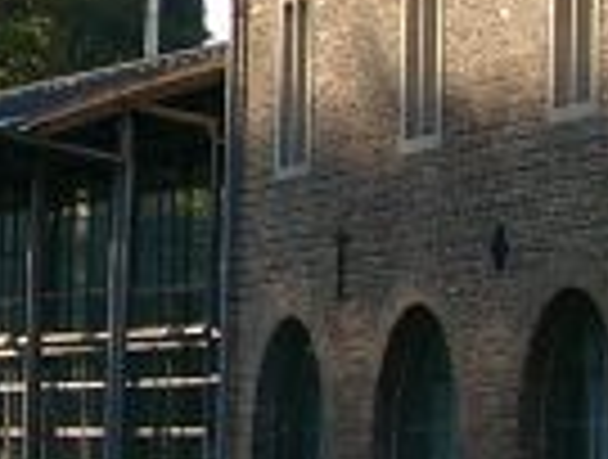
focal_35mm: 266
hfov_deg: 7.4
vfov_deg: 5.6
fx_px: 4685
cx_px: -59
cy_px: -234
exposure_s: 1/304
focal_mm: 9.29
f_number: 4
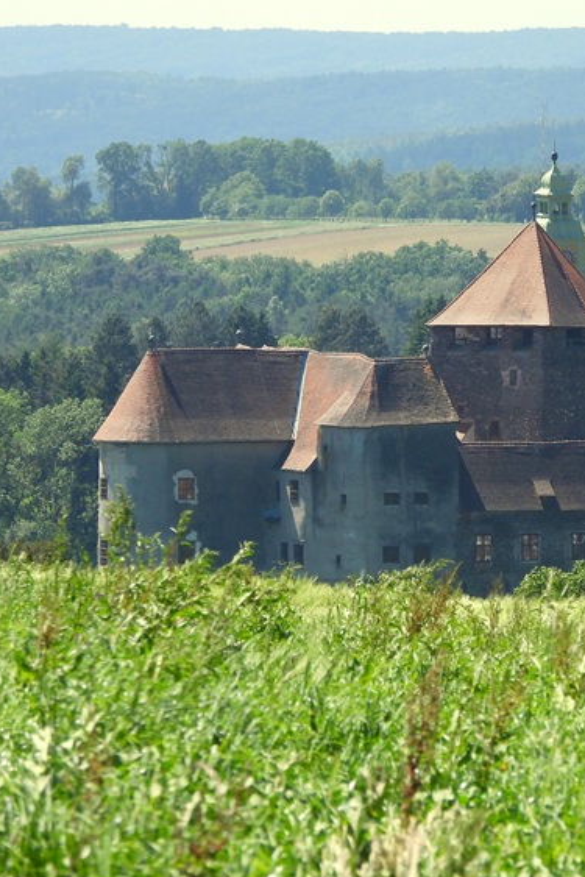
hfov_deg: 2.7
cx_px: 421
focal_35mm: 518
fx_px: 12617
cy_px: 428
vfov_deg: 4.0
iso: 100
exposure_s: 1/640
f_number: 5
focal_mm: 62.5
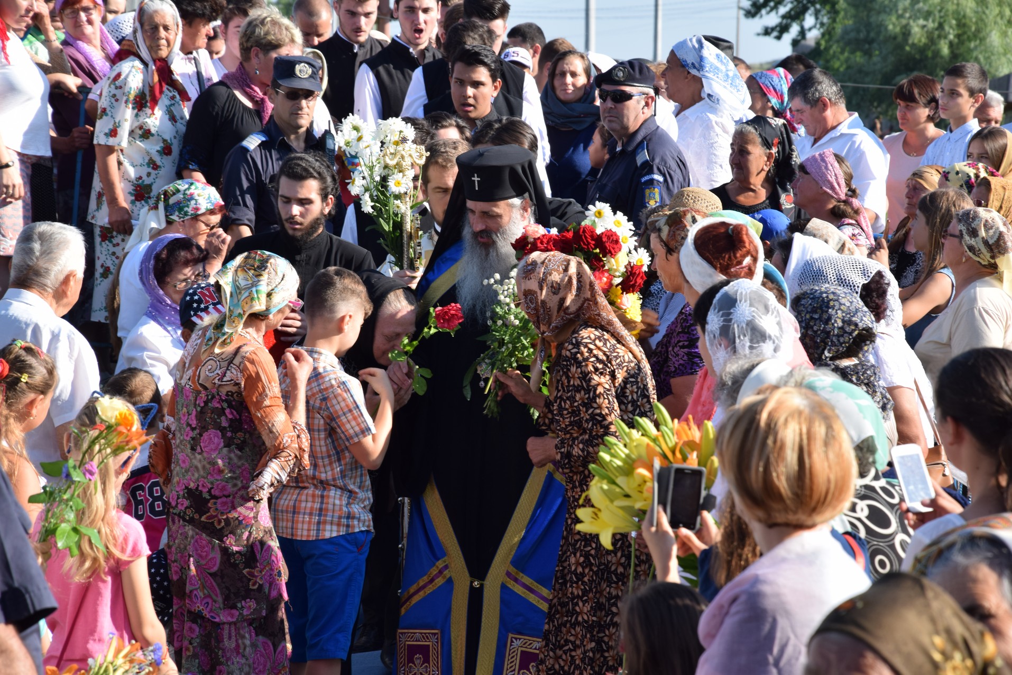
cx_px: 506
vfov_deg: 8.7
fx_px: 4427
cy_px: 338
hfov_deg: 13.0
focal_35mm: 158
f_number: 9
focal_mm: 105
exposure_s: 1/125
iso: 100
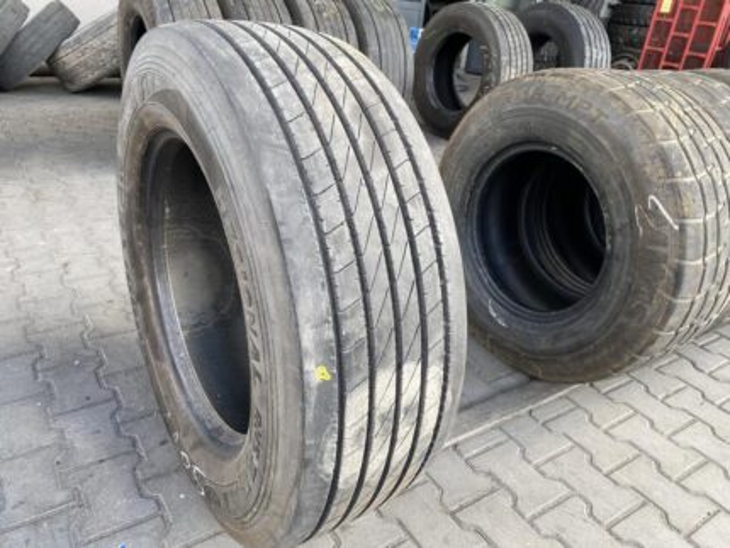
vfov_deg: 53.1
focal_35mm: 26
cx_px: 365
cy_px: 274
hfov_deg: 67.3
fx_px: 549
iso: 32
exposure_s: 1/122
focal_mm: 4.25
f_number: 1.8
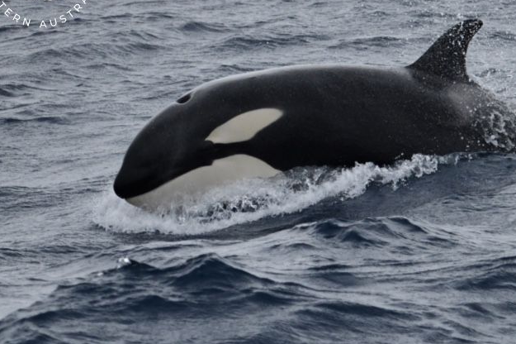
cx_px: 315
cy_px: 136
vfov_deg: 2.6
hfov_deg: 3.8
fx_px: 7707
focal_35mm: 538
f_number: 6
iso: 1100
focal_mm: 420
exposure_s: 1/8000
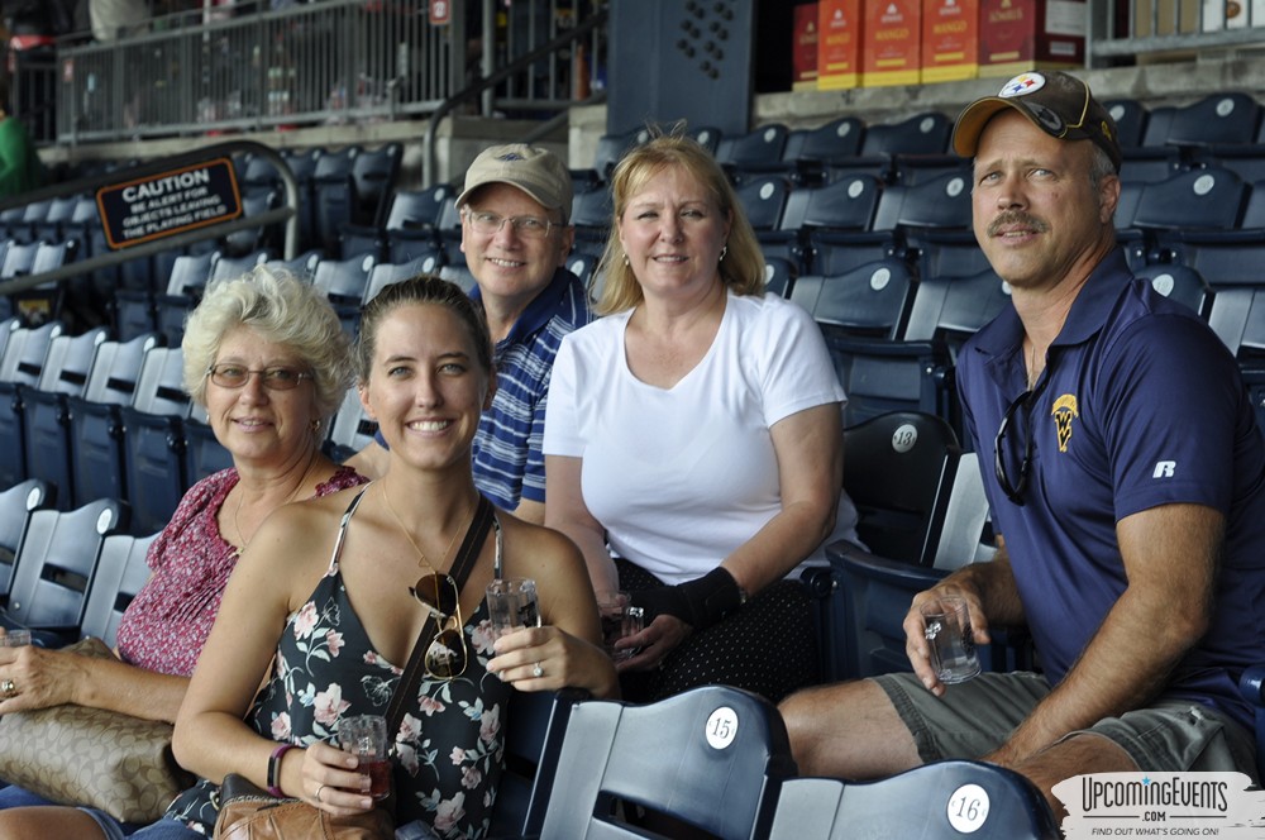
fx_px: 2632
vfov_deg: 18.1
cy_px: 420
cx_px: 632
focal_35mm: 75
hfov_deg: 27.0
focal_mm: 50
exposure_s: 1/100
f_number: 5
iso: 200
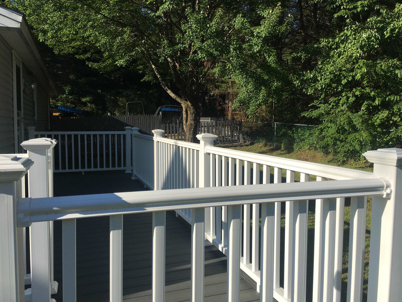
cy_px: 151
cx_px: 201
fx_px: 337
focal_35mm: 29
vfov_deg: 48.2
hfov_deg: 61.7
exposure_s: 1/1637
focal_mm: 4.15
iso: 25
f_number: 2.2
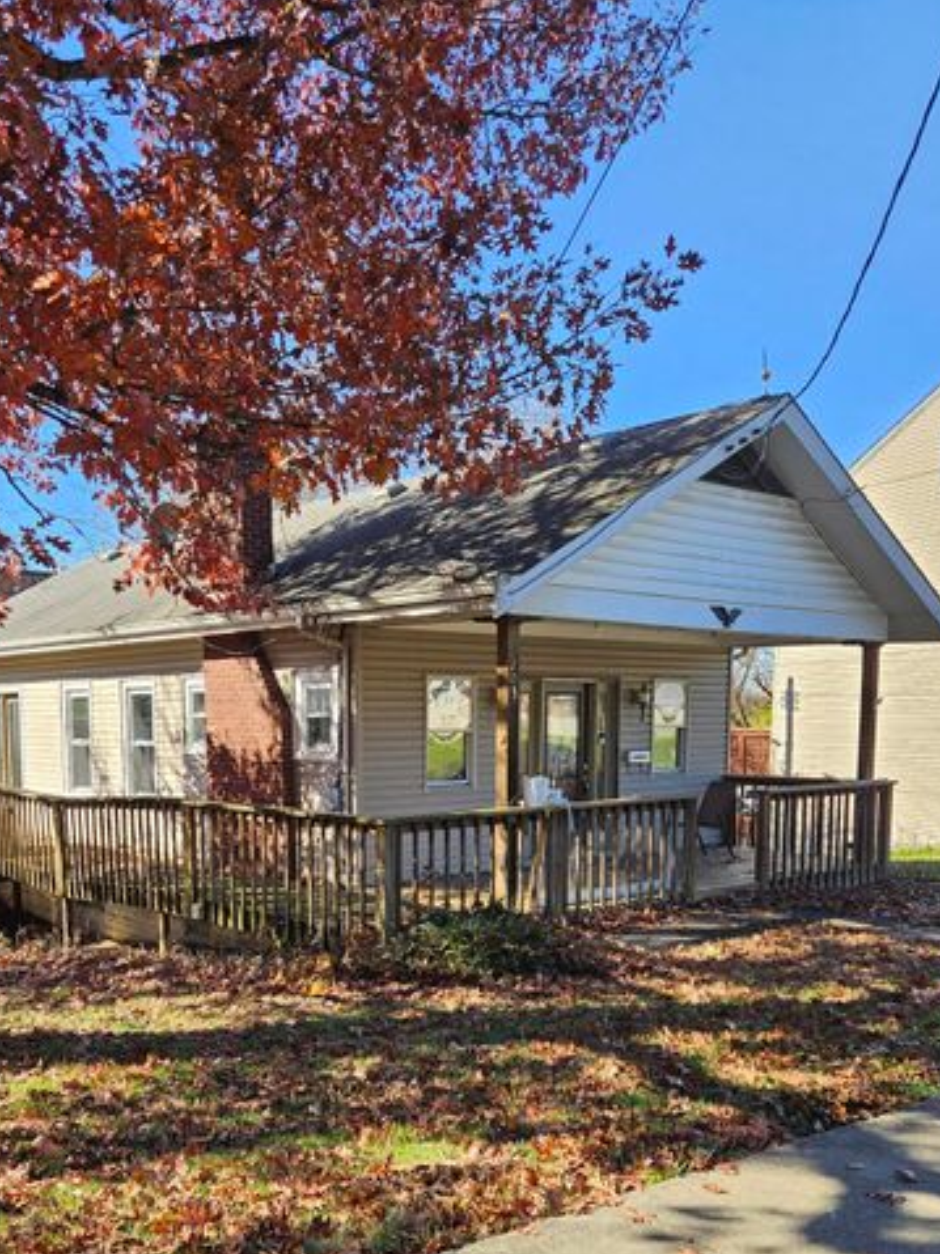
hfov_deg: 43.6
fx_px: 1159
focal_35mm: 32
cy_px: 850
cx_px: 327
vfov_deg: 55.5
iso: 25
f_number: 1.8
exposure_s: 1/536
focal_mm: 5.4
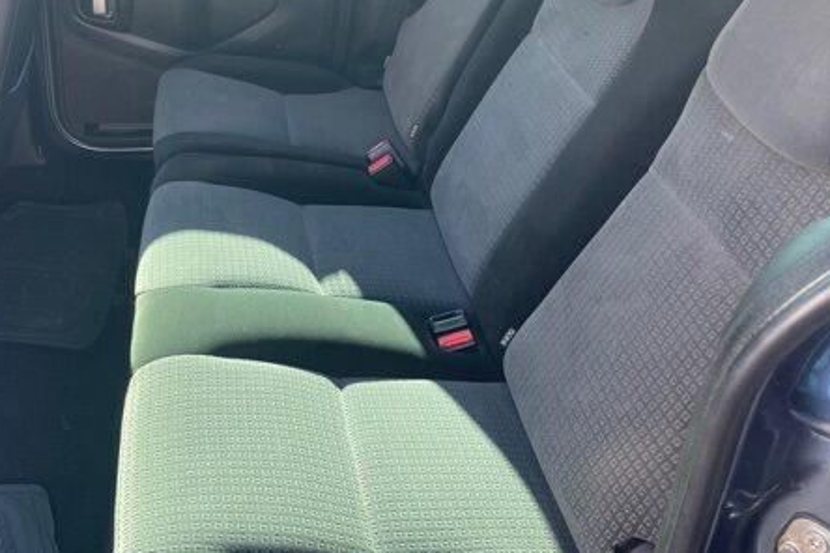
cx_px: 258
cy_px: 191
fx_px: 899
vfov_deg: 33.9
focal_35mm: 39
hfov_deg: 48.5
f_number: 1.6
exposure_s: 1/121
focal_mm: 4.2
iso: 64
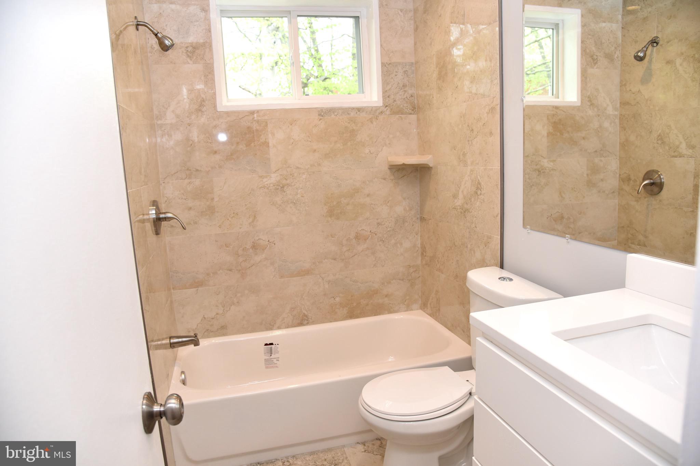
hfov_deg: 73.7
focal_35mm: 24
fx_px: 467
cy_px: 233
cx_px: 350
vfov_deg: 53.1
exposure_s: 1/100
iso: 800
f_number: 5
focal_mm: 24
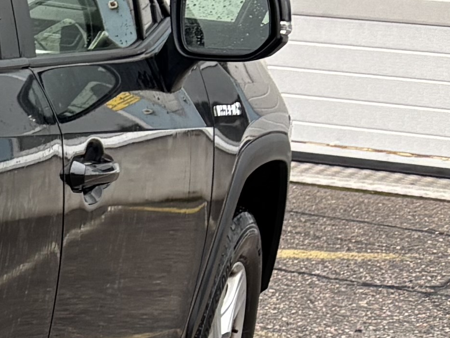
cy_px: 372
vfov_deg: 9.2
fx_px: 2080
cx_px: -758
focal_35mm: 160
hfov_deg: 10.1
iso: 64
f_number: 1.6
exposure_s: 1/121
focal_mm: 5.96
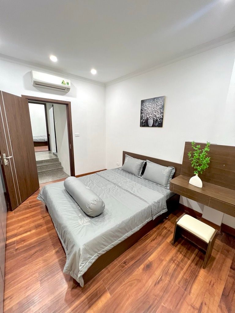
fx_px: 118
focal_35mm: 13
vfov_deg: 106.2
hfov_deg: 89.9
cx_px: 118
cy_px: 156
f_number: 1.8
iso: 200
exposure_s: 1/50
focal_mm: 1.57
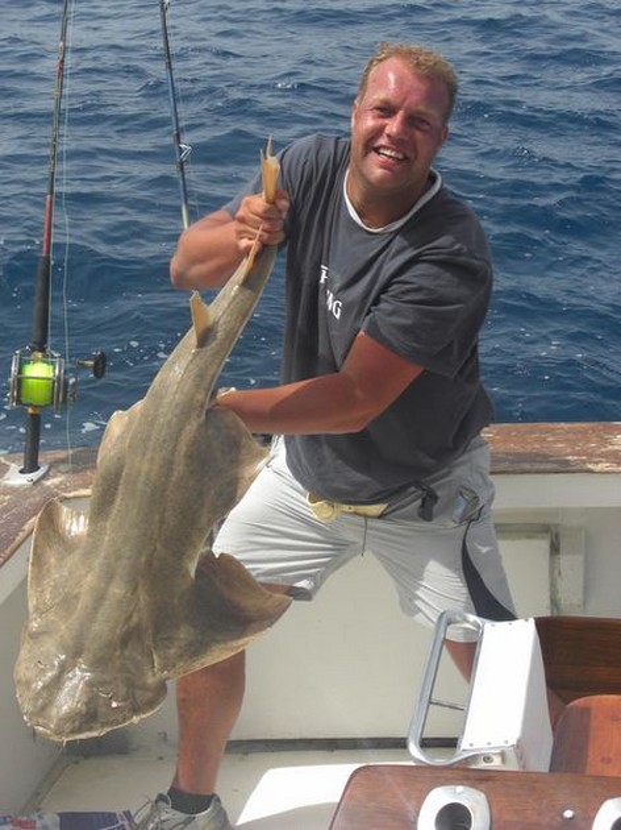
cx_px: 310
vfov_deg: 28.6
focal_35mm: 68
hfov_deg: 21.6
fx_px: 1628
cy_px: 415
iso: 80
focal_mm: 14.2
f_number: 5.6
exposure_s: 1/320
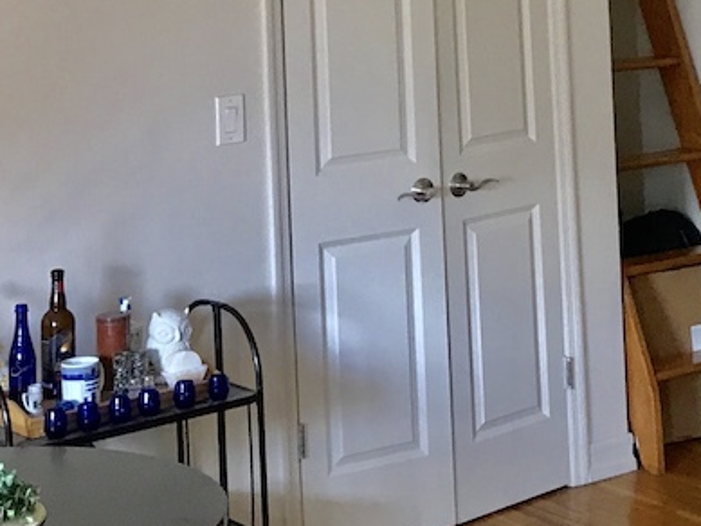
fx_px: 1945
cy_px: -150
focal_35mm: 96
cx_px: 565
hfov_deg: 20.2
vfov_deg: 14.8
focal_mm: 3.99
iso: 40
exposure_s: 1/20
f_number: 1.8
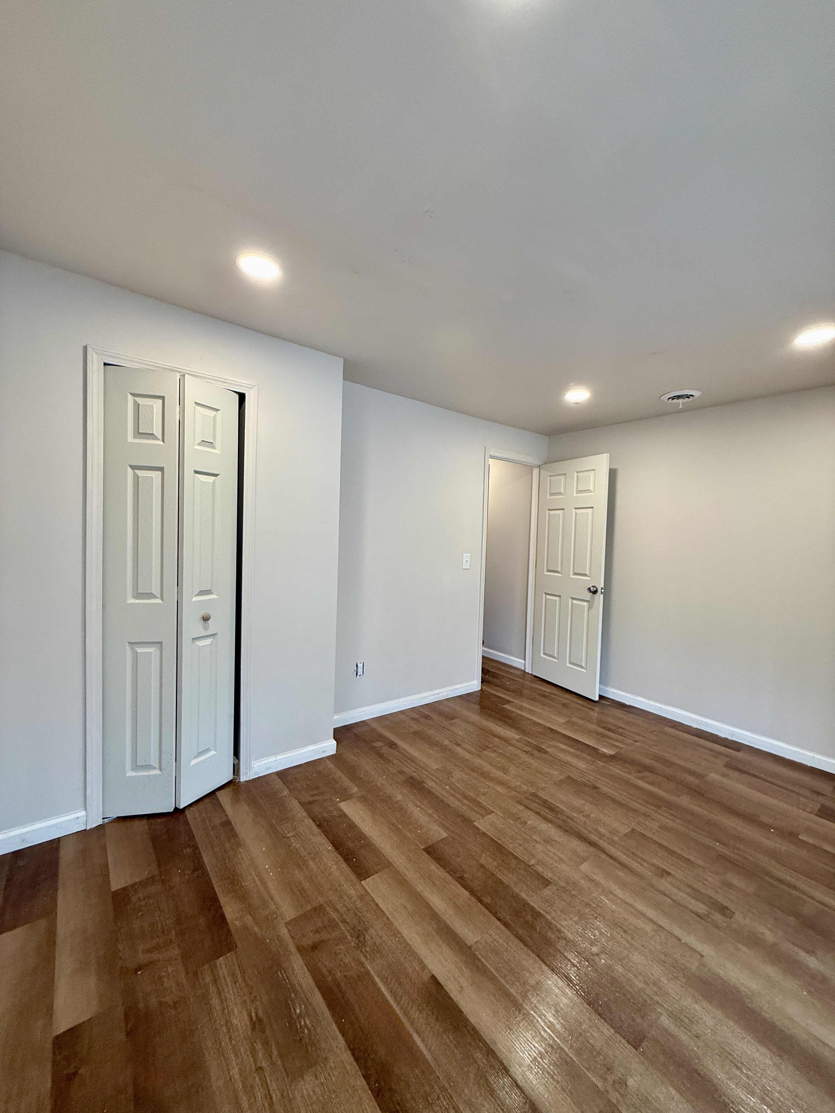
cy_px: 556
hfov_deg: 85.7
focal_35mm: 14
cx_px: 418
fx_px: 450
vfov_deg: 102.1
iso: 200
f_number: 2.2
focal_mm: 2.22
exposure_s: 1/120
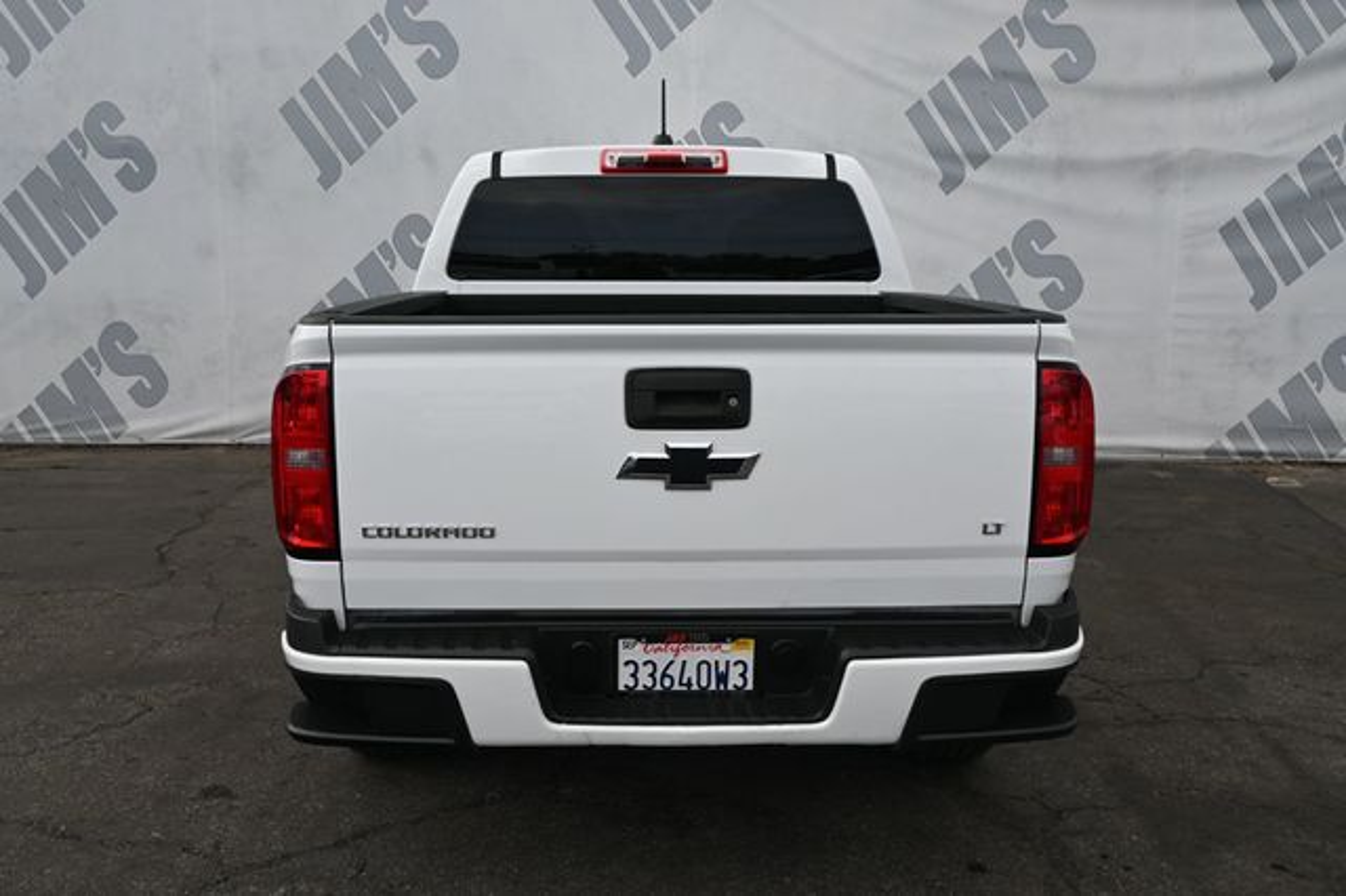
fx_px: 1261
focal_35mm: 34
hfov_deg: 56.2
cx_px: 673
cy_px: 448
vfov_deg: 39.1
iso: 100
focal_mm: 22.5
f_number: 5.6
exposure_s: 1/250
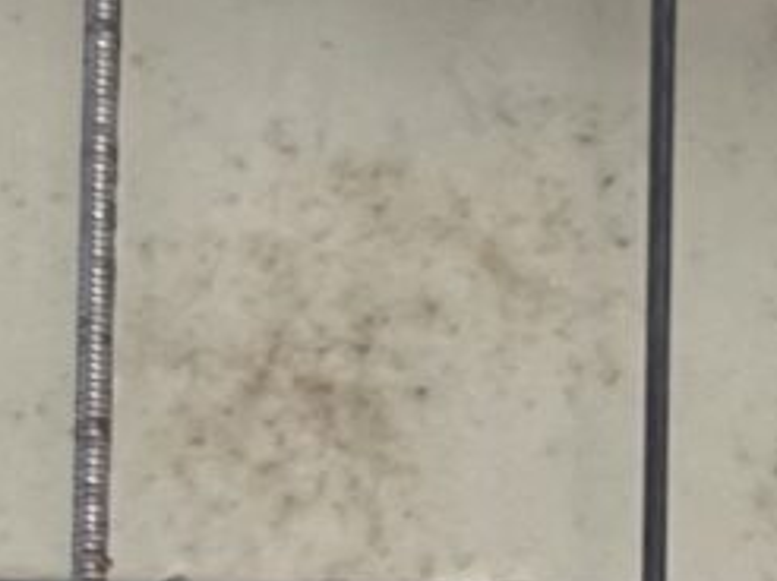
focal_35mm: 271
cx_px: 546
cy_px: 1355
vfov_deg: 5.3
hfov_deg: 7.3
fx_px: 6077
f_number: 1.5
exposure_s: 1/100
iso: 125
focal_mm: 5.7
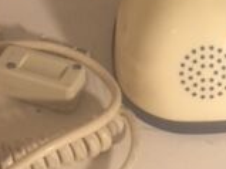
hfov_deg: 16.8
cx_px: 145
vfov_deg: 12.4
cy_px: -21
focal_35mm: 117
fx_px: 763
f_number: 2.2
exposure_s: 1/33
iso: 100
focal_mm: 4.15
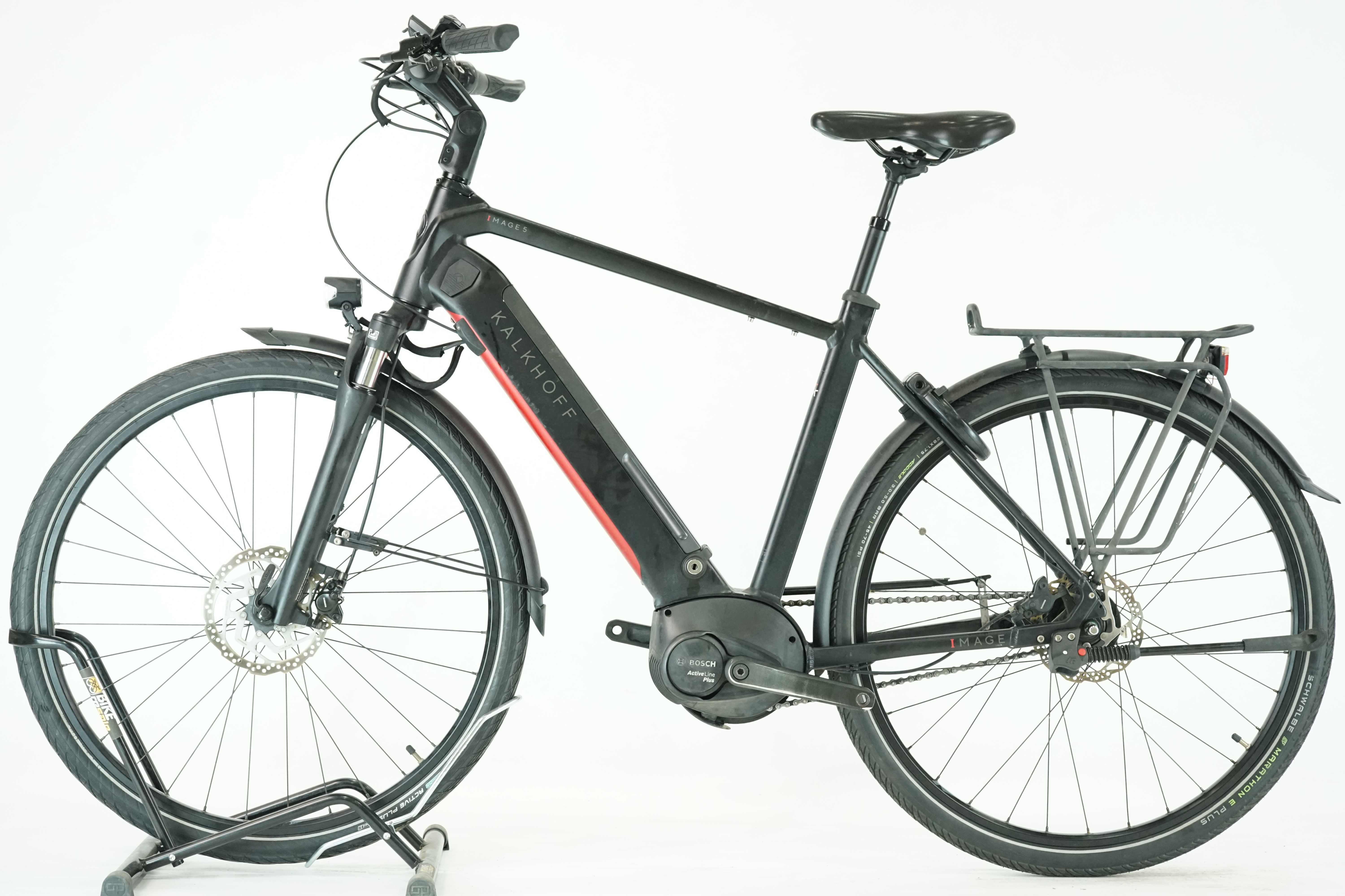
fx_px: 2428
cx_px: 672
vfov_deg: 20.9
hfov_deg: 31.0
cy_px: 448
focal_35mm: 65
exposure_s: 1/200
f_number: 5.6
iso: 3200
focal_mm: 65
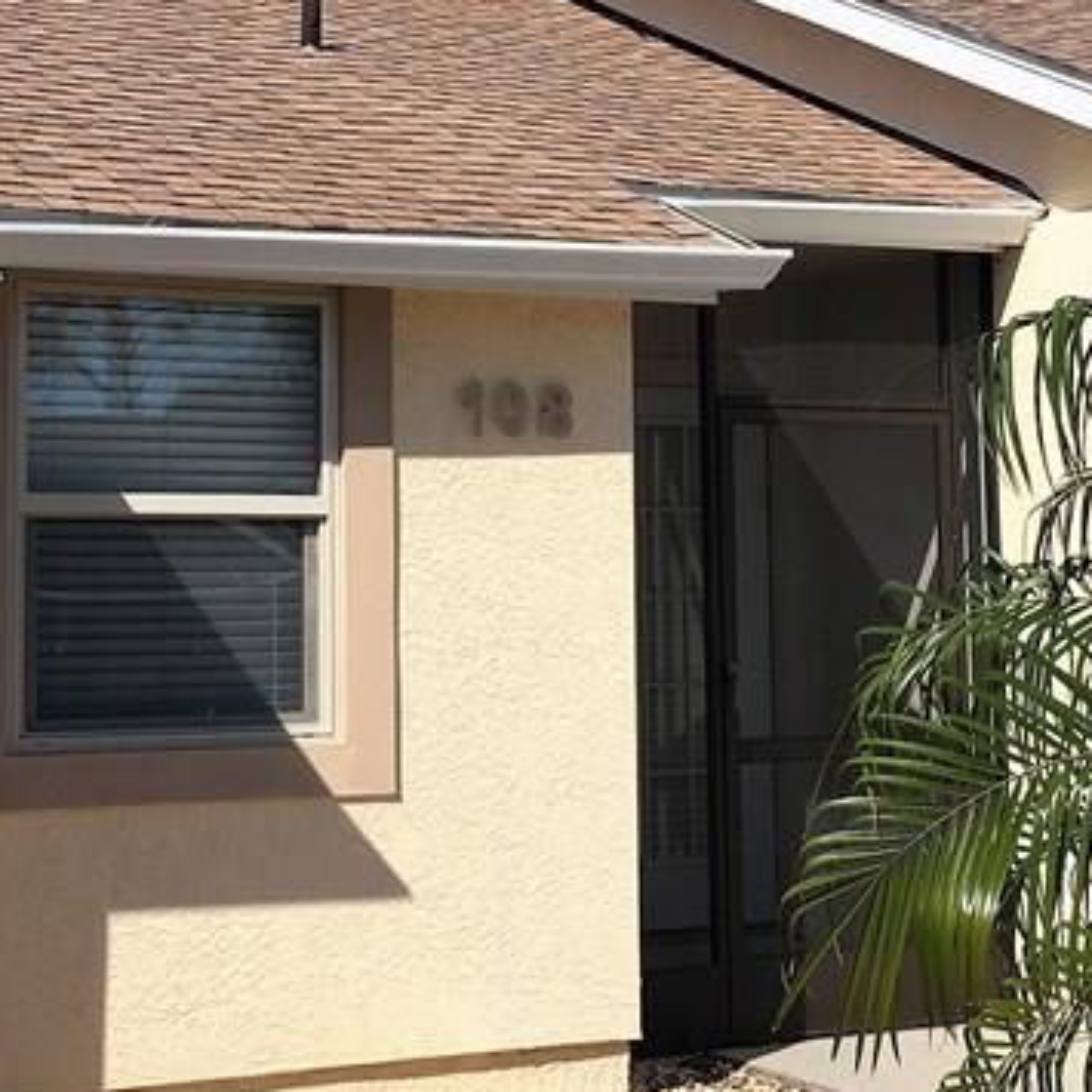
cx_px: 609
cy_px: 388
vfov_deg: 23.3
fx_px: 2641
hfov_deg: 23.3
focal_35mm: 74
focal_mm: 4.15
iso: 25
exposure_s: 1/2849
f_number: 2.2
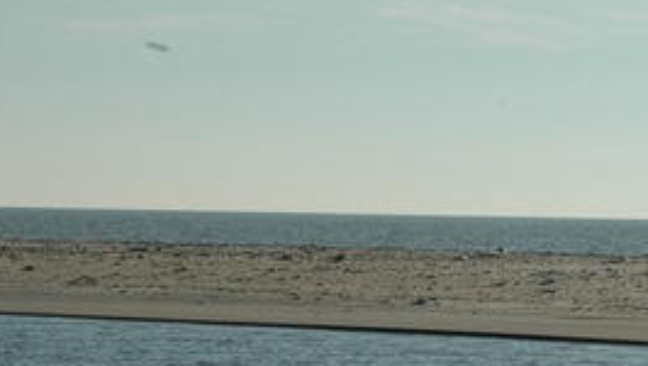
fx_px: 4539
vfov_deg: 4.6
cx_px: 687
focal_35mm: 264
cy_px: 250
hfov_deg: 8.1
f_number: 18
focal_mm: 70
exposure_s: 1/1250
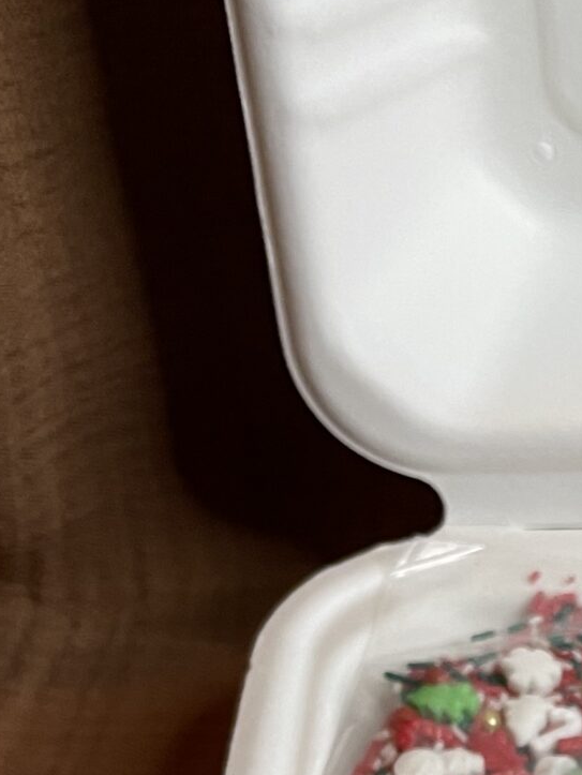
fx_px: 2061
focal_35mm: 92
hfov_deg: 14.8
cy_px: 1041
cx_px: 913
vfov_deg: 19.4
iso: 64
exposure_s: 1/50
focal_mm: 4.2
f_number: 1.6
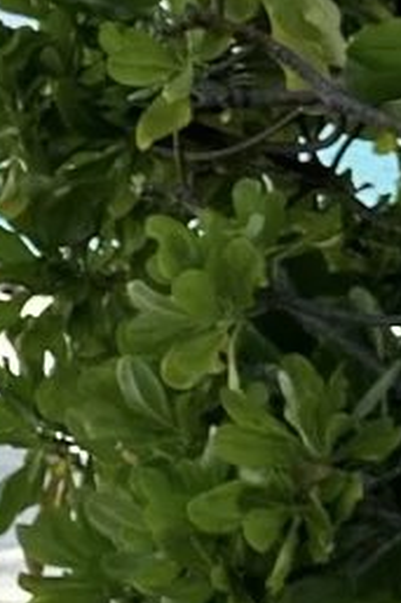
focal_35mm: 140
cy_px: 765
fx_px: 2342
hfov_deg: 9.1
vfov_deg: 14.1
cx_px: -457
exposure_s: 1/4184
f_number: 1.78
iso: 80
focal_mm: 6.86
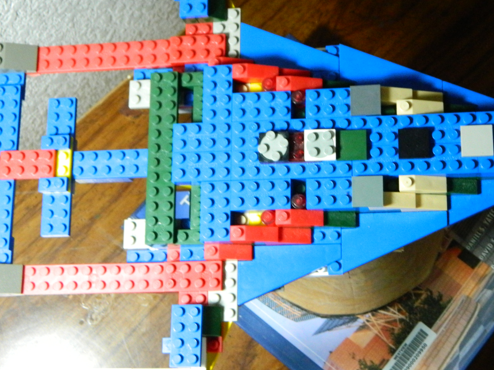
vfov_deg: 22.6
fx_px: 928
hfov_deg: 29.7
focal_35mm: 65
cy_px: 166
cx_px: 301
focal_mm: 7.3
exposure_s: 1/30
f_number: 3.5
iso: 400
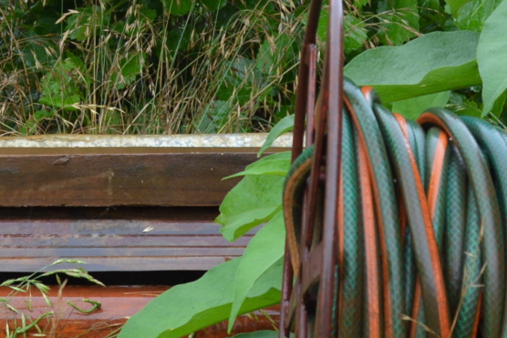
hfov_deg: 13.3
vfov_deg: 8.9
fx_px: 2141
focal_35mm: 152
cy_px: -65
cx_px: -41
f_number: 5.6
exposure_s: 1/125
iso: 320
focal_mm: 22
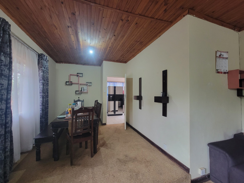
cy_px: 92
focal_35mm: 13
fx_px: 92
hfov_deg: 106.2
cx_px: 122
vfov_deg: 89.9
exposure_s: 1/30
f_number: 2.2
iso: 400
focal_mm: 2.2
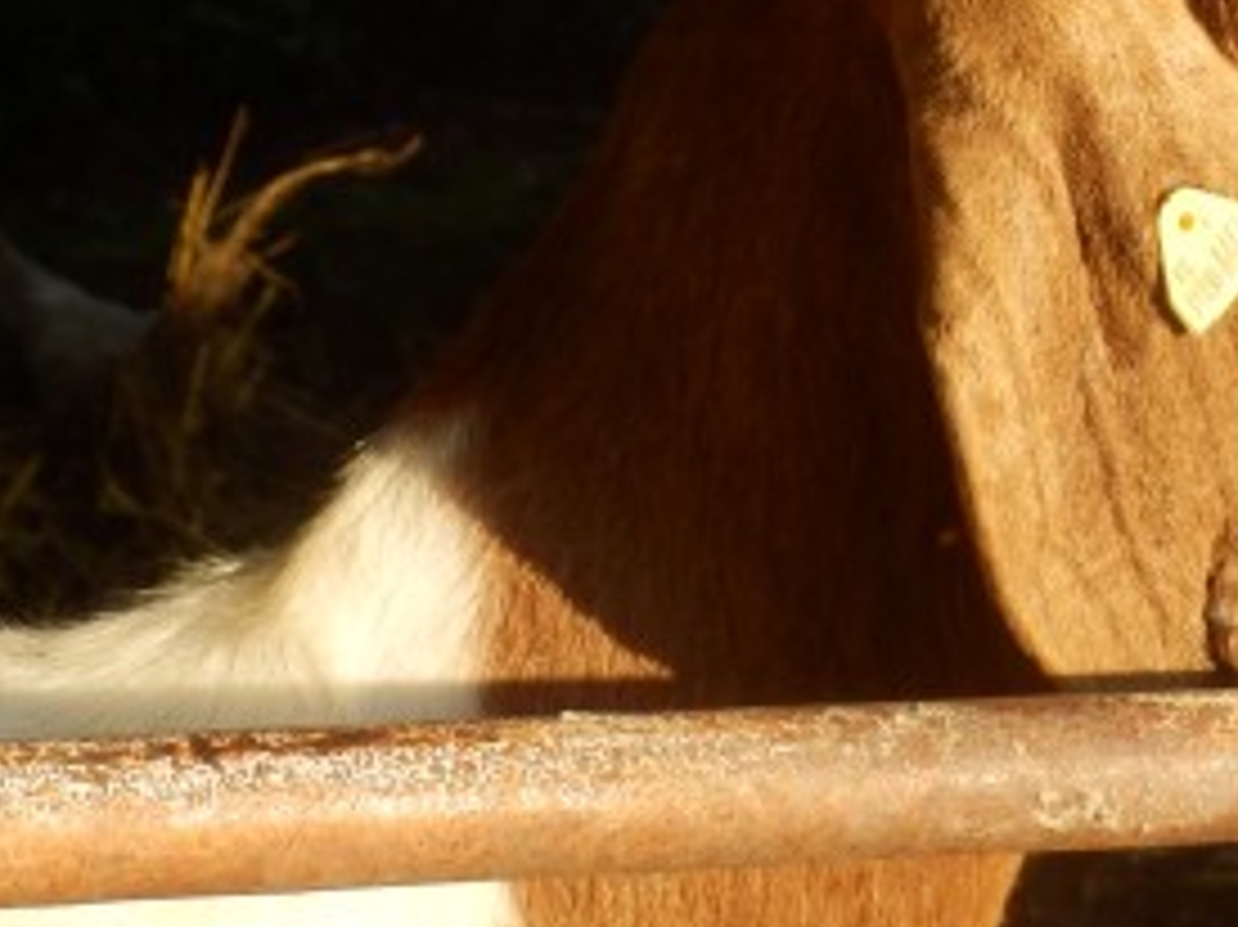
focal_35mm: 256
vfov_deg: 5.8
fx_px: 9152
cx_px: 1355
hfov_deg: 7.7
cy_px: 292
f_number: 5.1
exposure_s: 1/160
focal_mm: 15.5
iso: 80
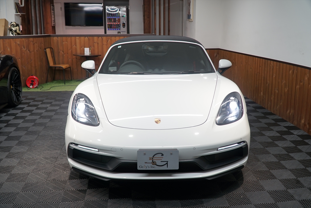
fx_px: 294
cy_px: 104
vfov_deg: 38.9
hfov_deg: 55.8
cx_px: 156
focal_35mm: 34
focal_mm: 23
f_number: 4
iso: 200
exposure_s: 1/60
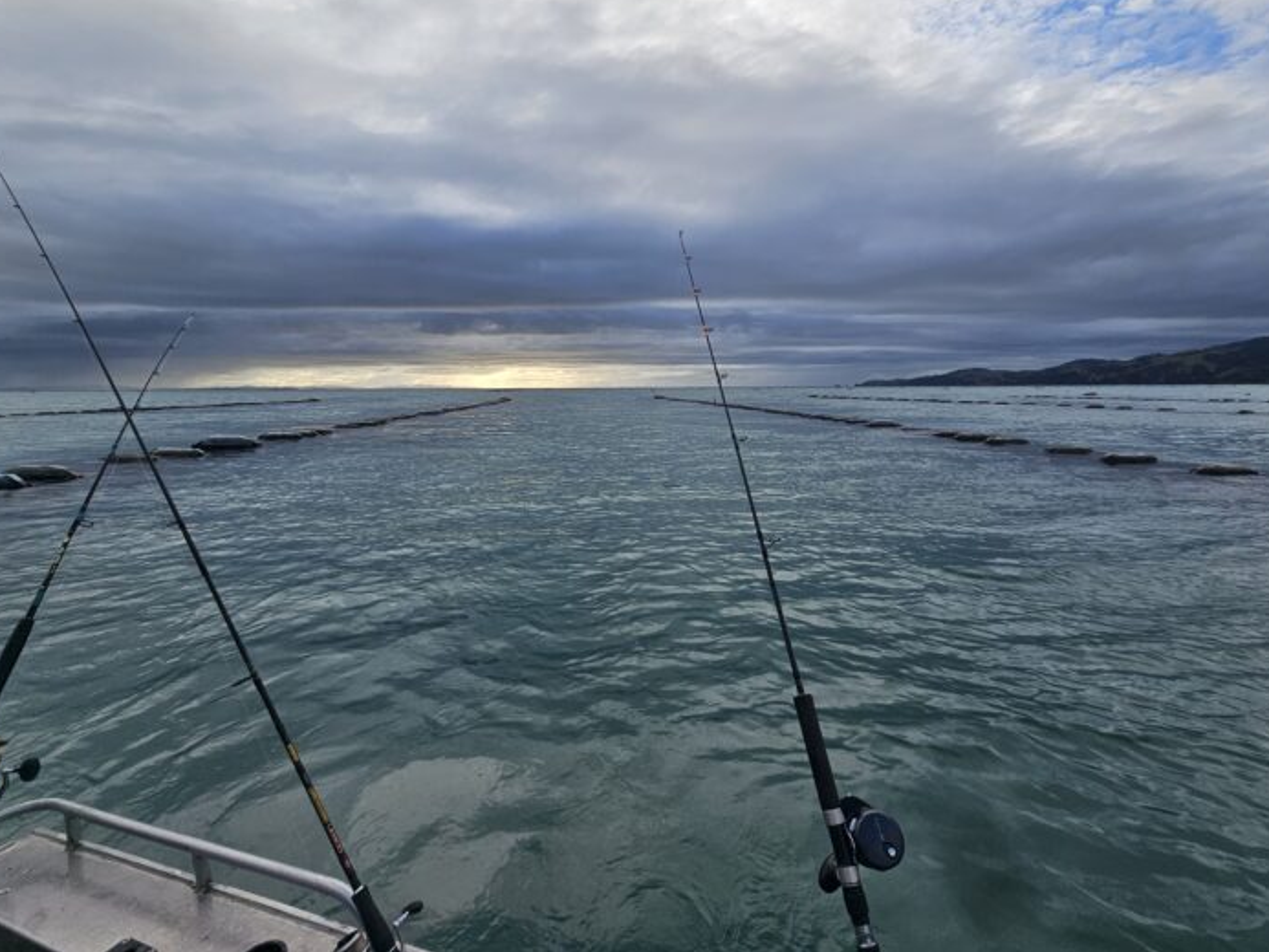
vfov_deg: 81.2
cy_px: 406
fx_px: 550
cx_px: 650
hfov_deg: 98.1
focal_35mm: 15
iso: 50
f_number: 2.2
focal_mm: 2.2
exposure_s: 1/1864
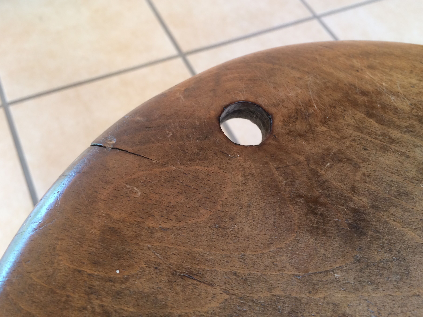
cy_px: 153
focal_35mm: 30
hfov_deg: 60.0
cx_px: 209
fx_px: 367
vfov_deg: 46.8
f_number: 2.2
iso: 100
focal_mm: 4.15
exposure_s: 1/33
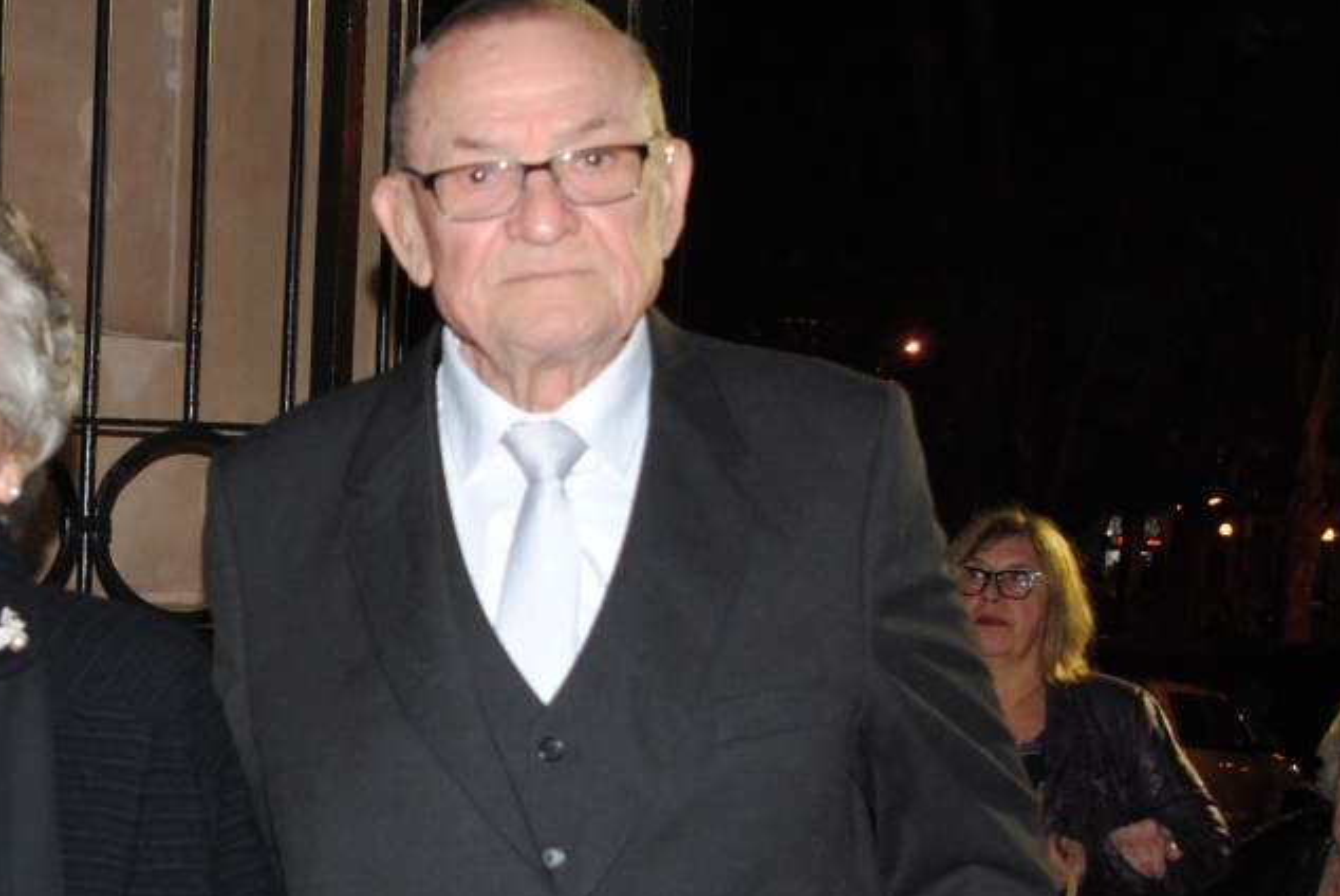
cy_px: 720
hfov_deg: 29.5
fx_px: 2459
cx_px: 183
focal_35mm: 66
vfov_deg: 20.4
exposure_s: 1/60
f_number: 3.5
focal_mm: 18
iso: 200
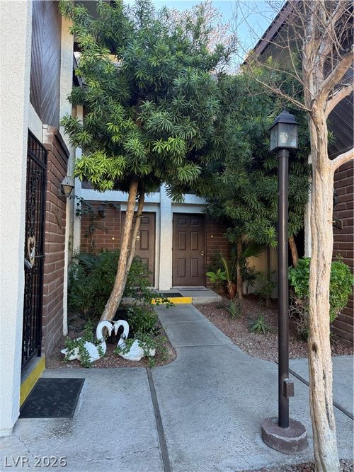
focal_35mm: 24
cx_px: 177
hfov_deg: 56.8
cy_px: 236
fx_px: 327
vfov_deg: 71.6
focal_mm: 6.76
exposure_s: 1/128
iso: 125
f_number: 1.78
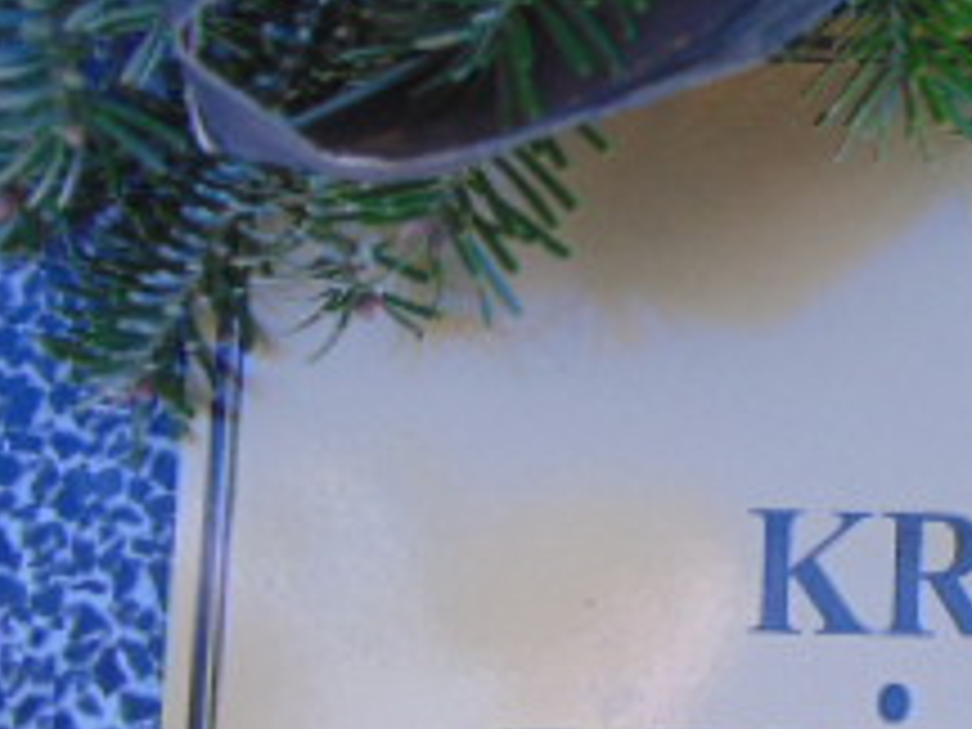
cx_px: 1251
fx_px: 2078
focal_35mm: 74
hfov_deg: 23.4
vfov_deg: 19.8
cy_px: 198
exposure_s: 1/125
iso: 80
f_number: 3
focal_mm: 4.5
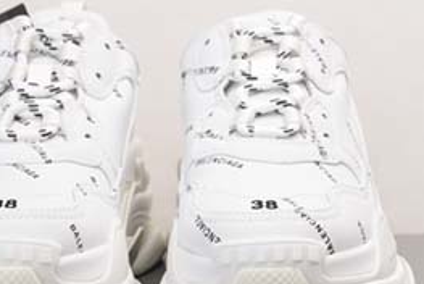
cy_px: 338
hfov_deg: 9.4
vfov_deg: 6.3
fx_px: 2570
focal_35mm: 218
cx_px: 135
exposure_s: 1/200
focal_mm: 82
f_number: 9
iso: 100
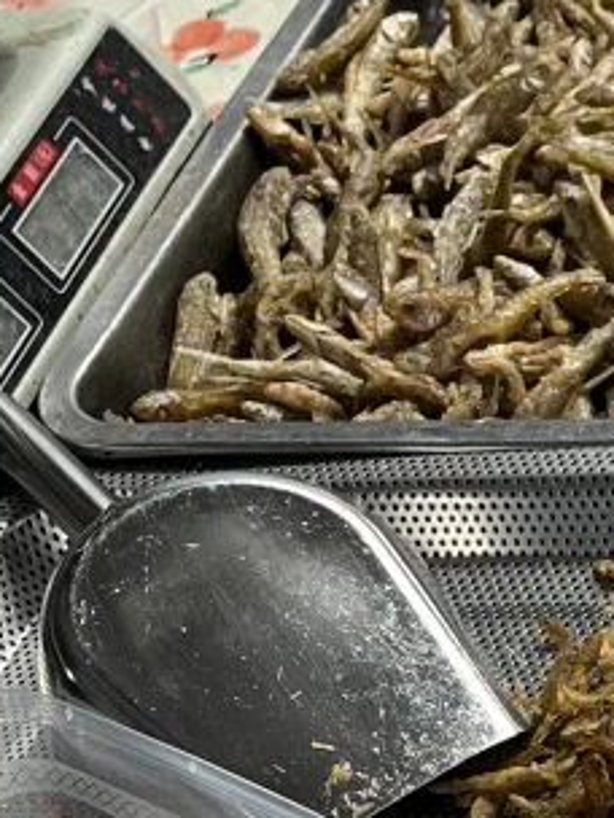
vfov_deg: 14.6
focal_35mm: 123
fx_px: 2909
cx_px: 1118
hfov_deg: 11.2
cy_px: 1313
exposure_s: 1/906
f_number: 1.6
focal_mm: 5.1
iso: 50
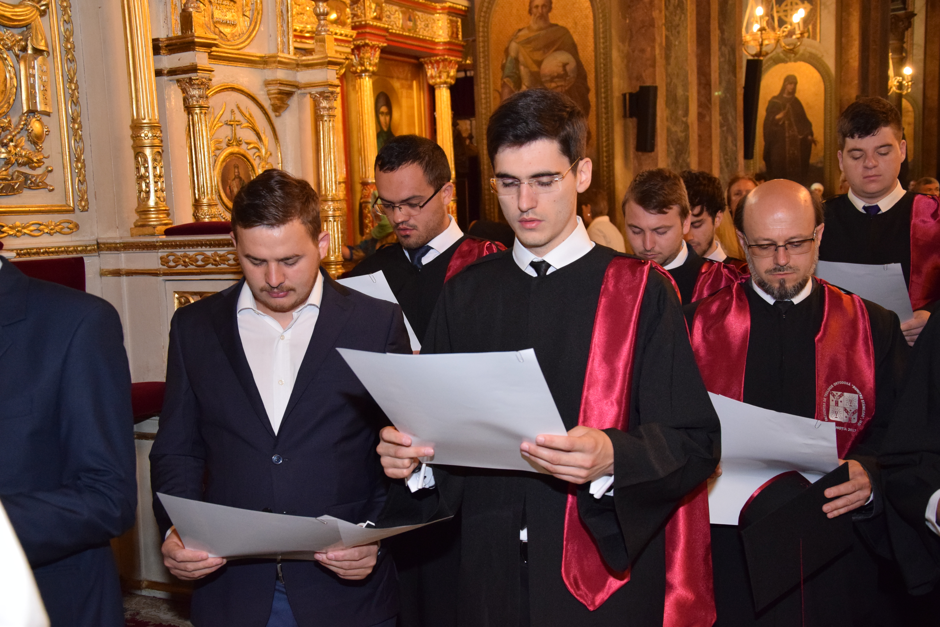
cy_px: 314
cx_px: 470
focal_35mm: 45
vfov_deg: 29.9
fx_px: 1175
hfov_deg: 43.6
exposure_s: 1/50
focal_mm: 30
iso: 2000
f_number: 4.2
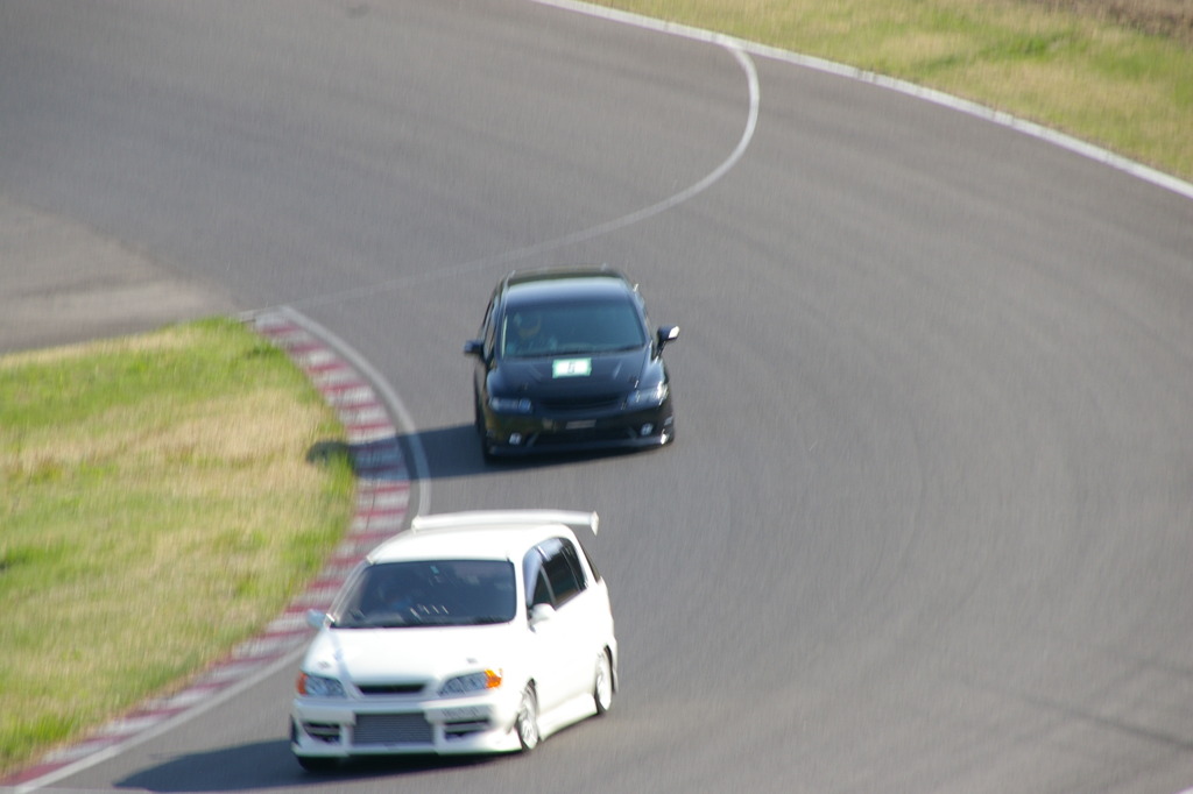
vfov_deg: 3.7
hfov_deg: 5.5
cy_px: 397
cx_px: 596
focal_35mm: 375
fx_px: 12422
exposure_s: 1/125
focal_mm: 250
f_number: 11
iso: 200
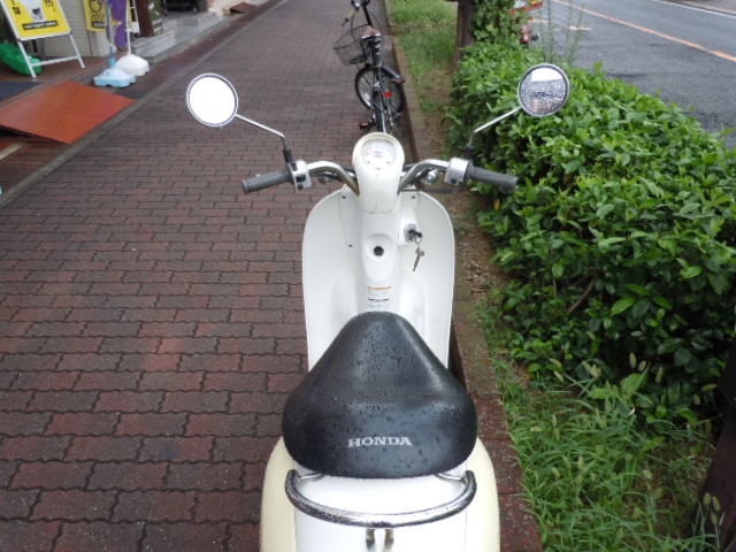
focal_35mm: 28
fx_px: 595
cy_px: 276
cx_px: 368
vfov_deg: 49.7
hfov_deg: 63.4
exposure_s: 1/60
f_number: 3.7
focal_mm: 5
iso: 100
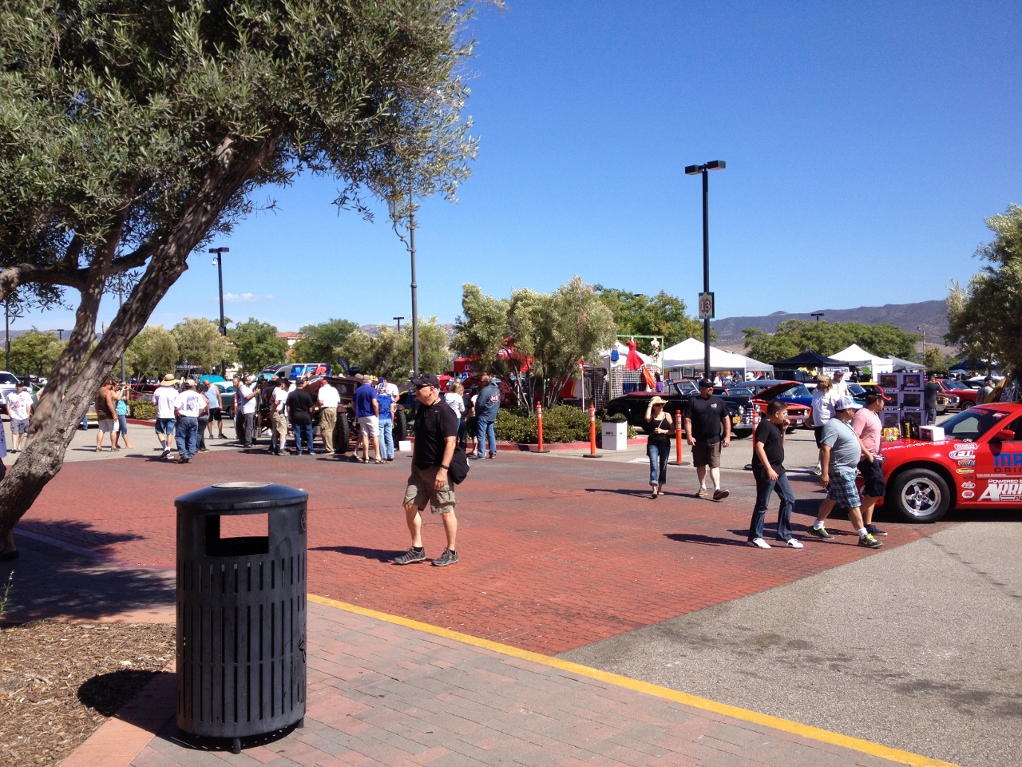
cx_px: 511
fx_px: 1033
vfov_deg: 40.7
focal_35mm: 35
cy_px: 384
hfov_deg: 52.6
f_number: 2.4
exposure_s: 1/1577
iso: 50
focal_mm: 4.28
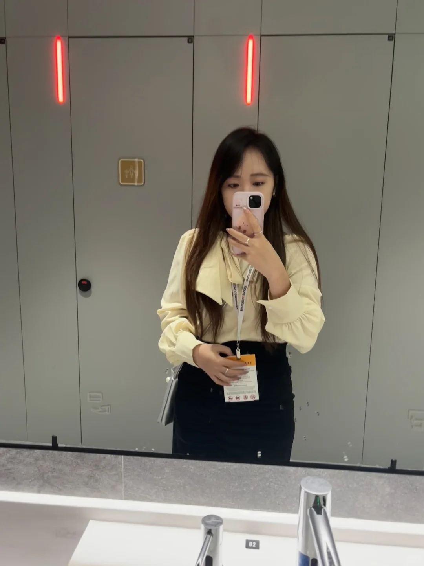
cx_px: 212
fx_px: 425
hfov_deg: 53.1
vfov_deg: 67.3
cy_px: 283
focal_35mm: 26
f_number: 1.6
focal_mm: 5.96
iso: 200
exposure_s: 1/58
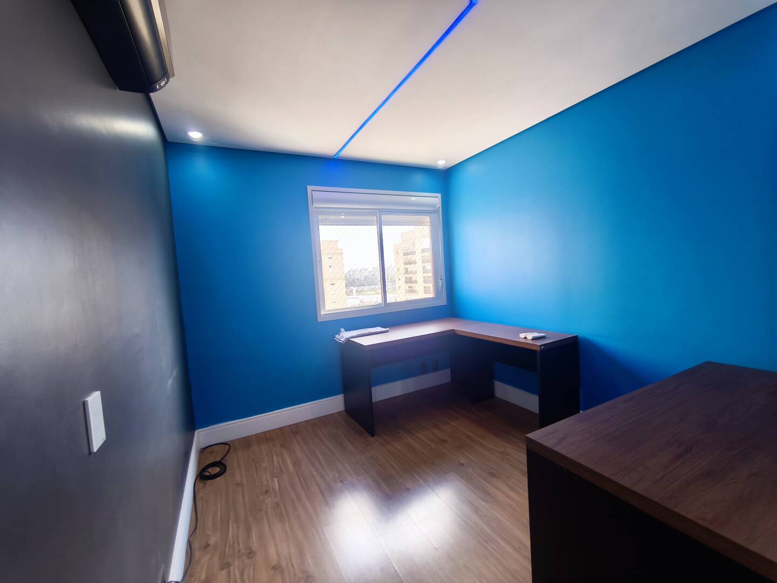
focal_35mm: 15
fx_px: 337
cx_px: 388
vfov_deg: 81.7
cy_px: 292
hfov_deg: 98.2
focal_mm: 1.91
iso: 160
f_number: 2.2
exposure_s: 1/40
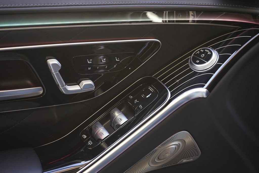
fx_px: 453
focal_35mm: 63
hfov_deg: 31.9
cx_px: 130
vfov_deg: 21.6
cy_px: 86
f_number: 8
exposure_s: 1/40
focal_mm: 63
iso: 1000
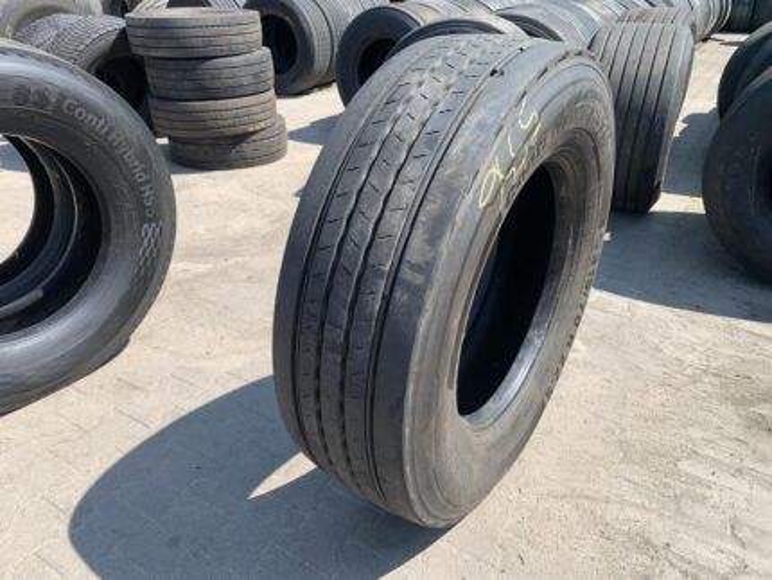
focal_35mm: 26
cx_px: 386
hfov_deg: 67.3
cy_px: 290
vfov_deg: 53.1
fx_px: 580
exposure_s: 1/1111
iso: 25
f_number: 1.8
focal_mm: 4.25
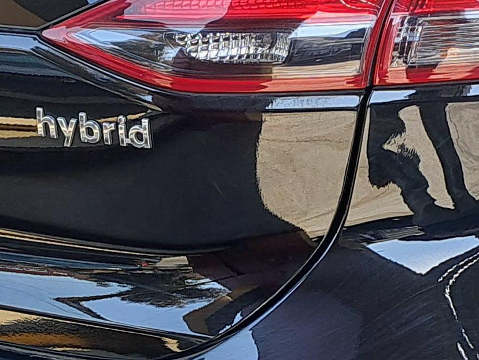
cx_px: 178
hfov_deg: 14.7
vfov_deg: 11.0
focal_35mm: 134
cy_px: 372
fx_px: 1854
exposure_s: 1/269
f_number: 1.8
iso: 50
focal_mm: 5.23
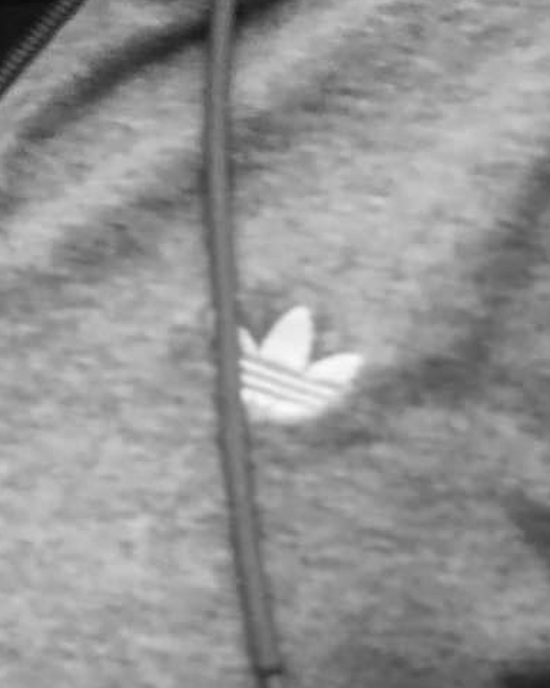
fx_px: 8668
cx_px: -680
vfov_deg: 4.5
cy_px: 72
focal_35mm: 426
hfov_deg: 3.6
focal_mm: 6
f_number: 2.4
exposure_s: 1/120
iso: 20
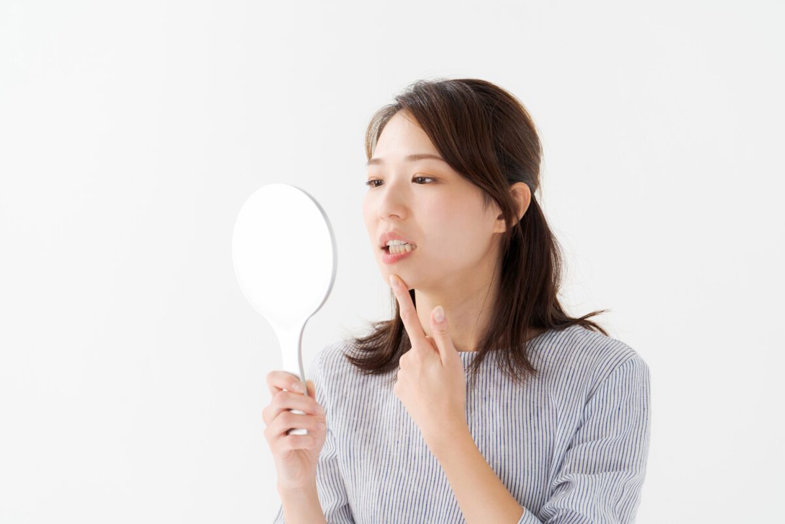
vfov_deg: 11.8
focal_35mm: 116
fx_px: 2529
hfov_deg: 17.6
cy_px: 262
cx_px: 392
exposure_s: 1/200
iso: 320
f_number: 4
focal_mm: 116
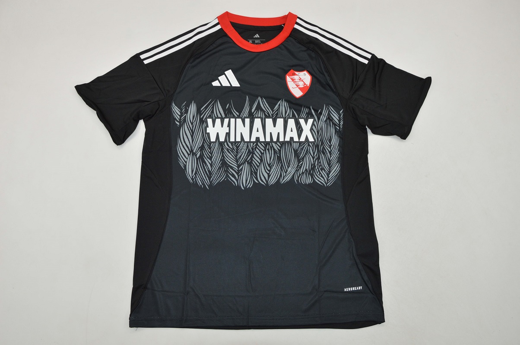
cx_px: 260
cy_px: 172
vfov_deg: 41.6
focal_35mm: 32
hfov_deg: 59.5
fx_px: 454
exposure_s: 1/200
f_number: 8
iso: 400
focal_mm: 21
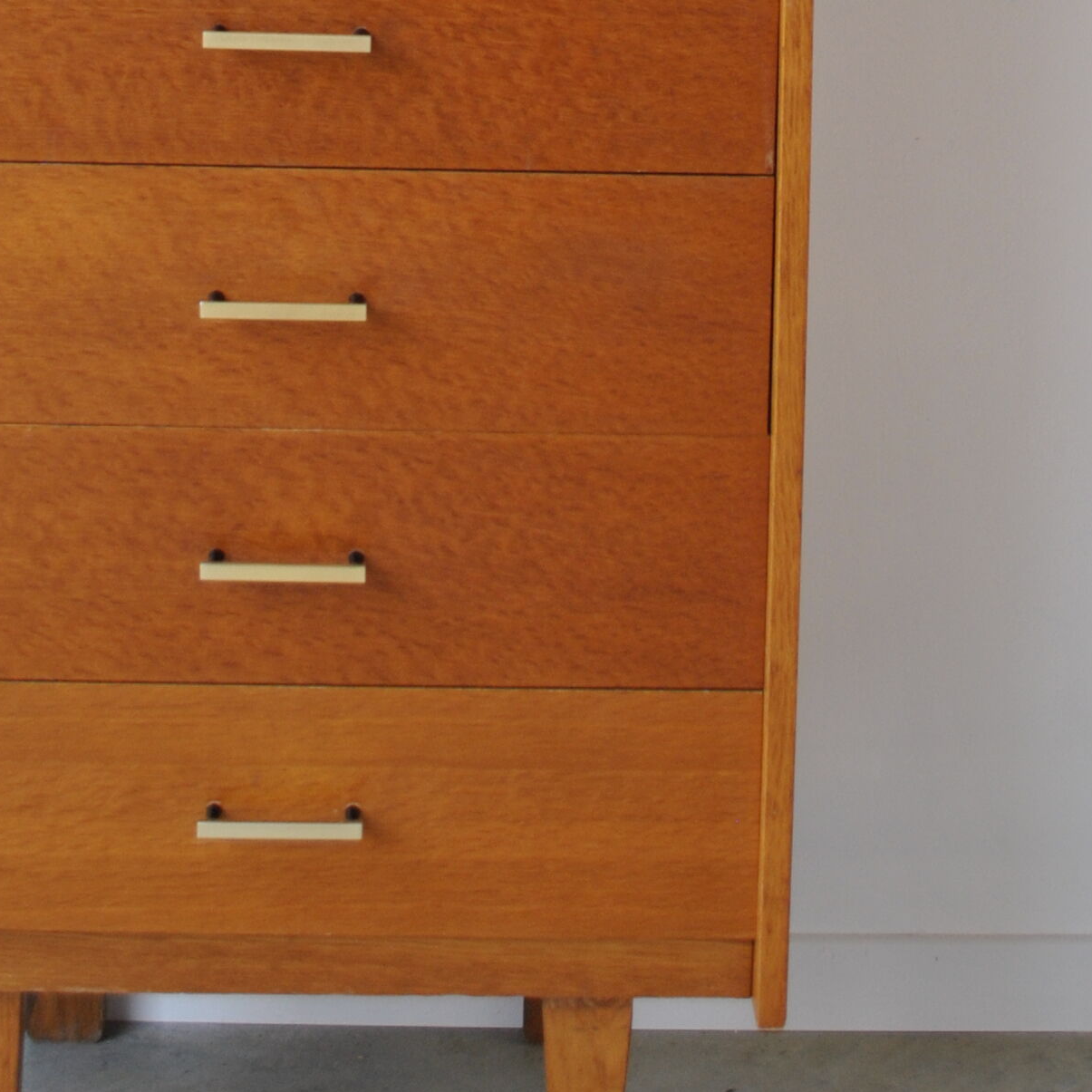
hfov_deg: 21.1
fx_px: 2927
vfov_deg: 19.8
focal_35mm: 82
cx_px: 598
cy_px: -232
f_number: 4
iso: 200
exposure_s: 1/60
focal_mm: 20
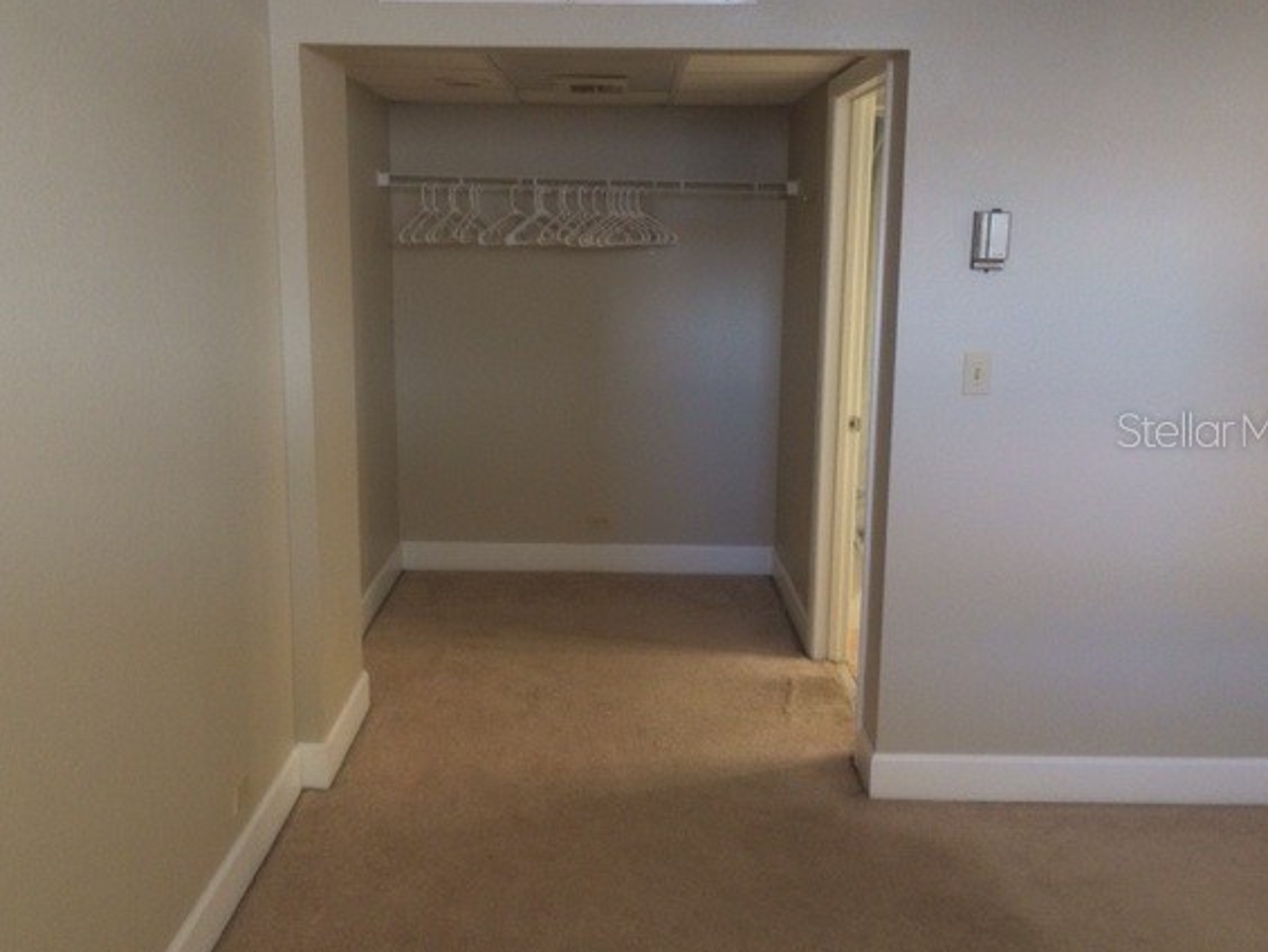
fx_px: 1246
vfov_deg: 41.8
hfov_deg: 53.9
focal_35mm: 34
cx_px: 610
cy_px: 429
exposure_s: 1/30
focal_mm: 4.12
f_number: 2.2
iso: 200
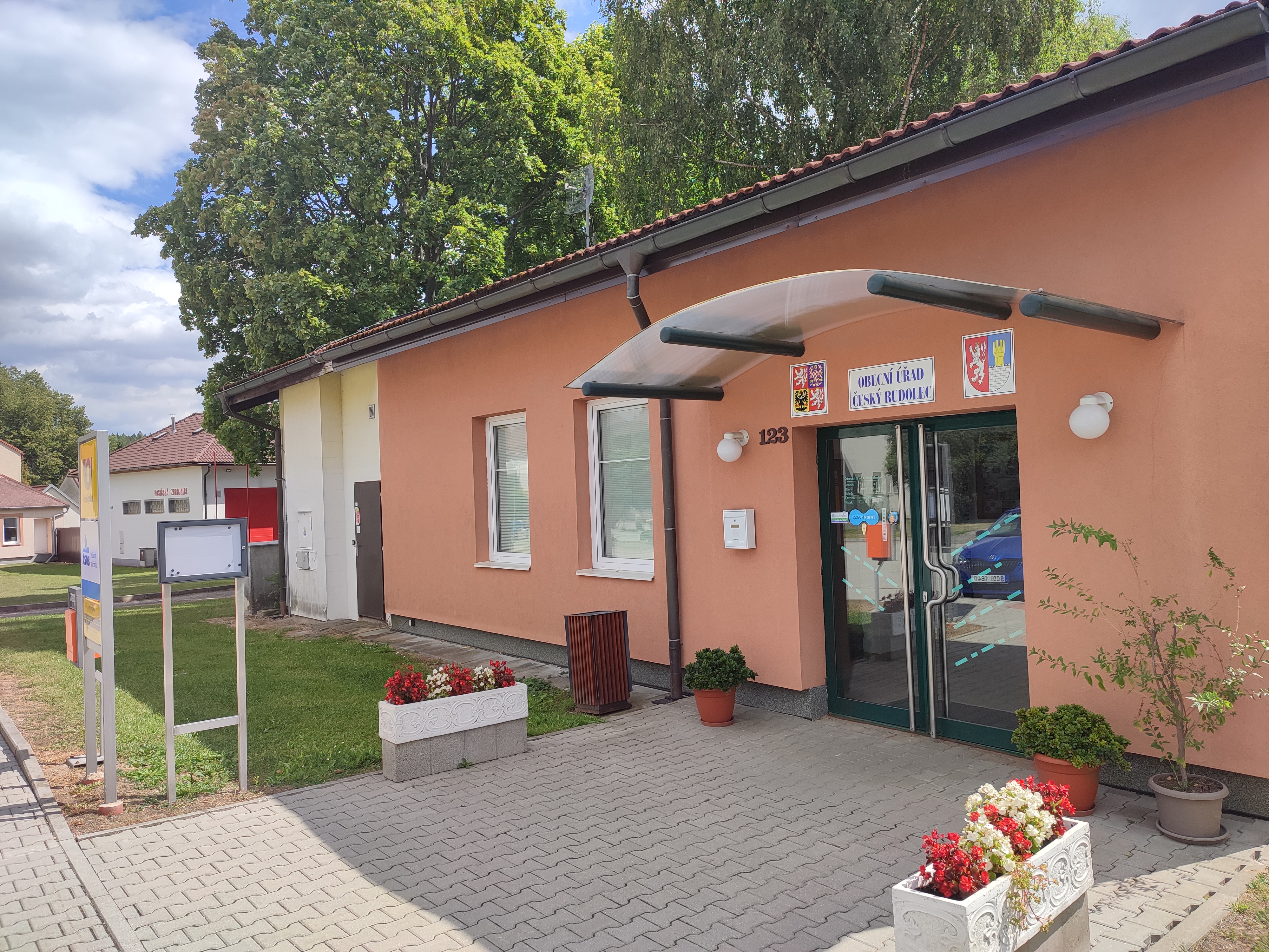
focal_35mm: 25
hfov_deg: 69.4
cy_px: 476
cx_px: 634
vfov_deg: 54.9
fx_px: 916
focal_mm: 6.04
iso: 50
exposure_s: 1/607
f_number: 1.9
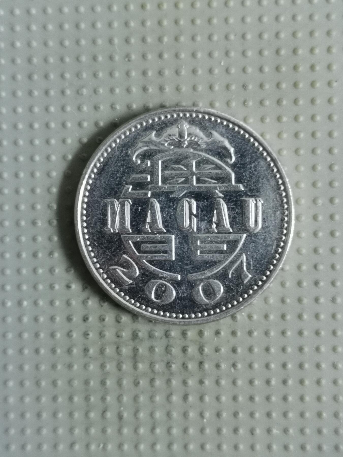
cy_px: 228
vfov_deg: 36.8
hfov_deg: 28.0
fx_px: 687
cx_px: 172
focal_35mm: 52
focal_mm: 4.75
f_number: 1.8
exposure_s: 1/25.7
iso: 500
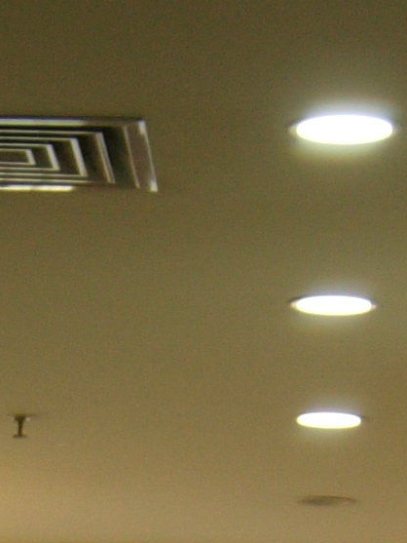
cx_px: -61
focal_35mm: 211
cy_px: 1146
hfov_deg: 7.0
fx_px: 3307
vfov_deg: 8.8
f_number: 2.7
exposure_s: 1/28.5
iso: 50
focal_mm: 7.5
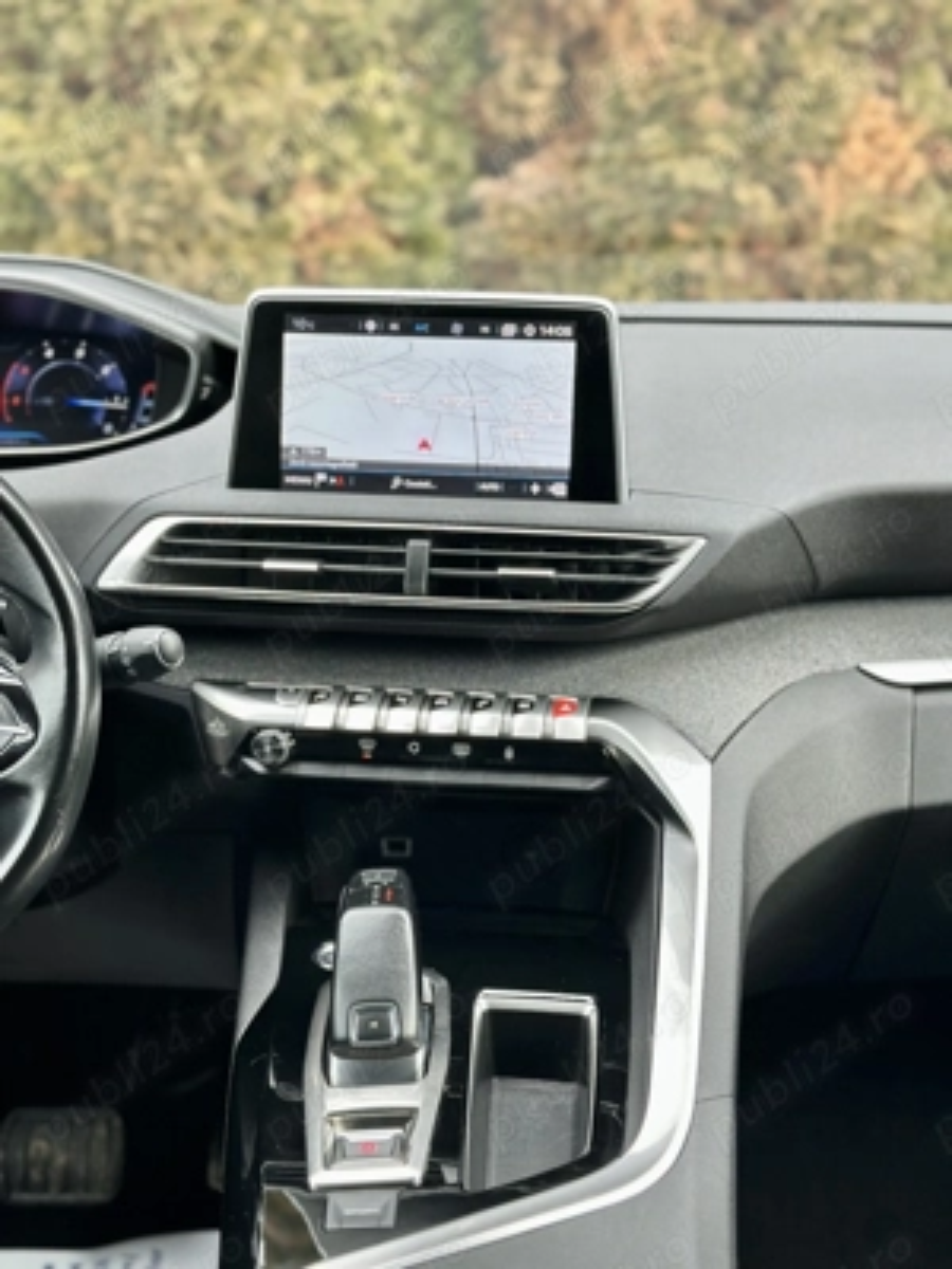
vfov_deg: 39.7
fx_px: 1760
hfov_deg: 30.3
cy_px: 634
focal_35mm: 48
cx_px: 476
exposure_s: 1/147
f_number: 1.78
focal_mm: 6.86
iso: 64
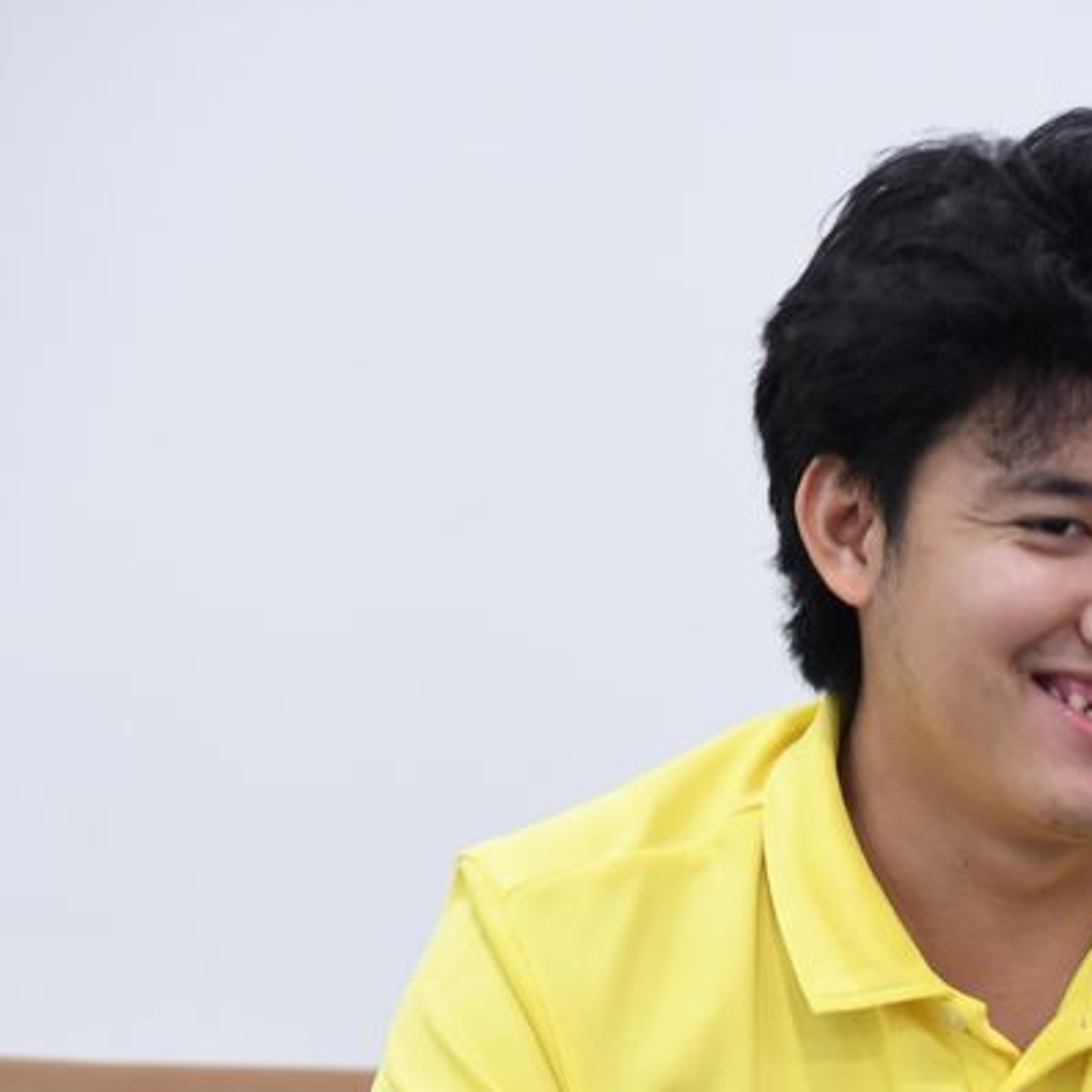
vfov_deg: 3.8
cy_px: 887
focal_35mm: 460
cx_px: 1100
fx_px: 16418
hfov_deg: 3.8
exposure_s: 1/20
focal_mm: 140
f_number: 6
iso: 1000
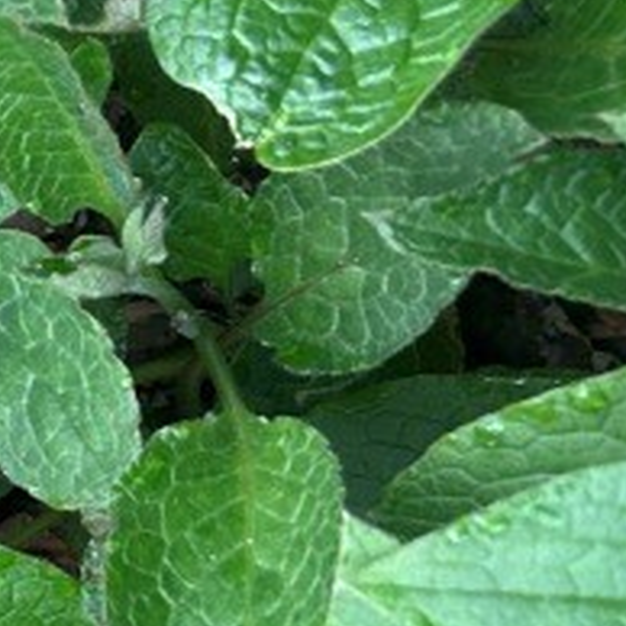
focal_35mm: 121
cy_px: 184
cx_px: -894
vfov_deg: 14.4
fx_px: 2476
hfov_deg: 11.7
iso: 125
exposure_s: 1/77
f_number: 1.5
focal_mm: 5.7
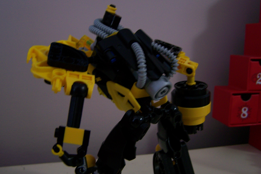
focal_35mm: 40
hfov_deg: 48.5
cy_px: 86
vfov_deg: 33.4
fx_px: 290
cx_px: 131
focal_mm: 6.3
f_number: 2.8
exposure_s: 1/8
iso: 160
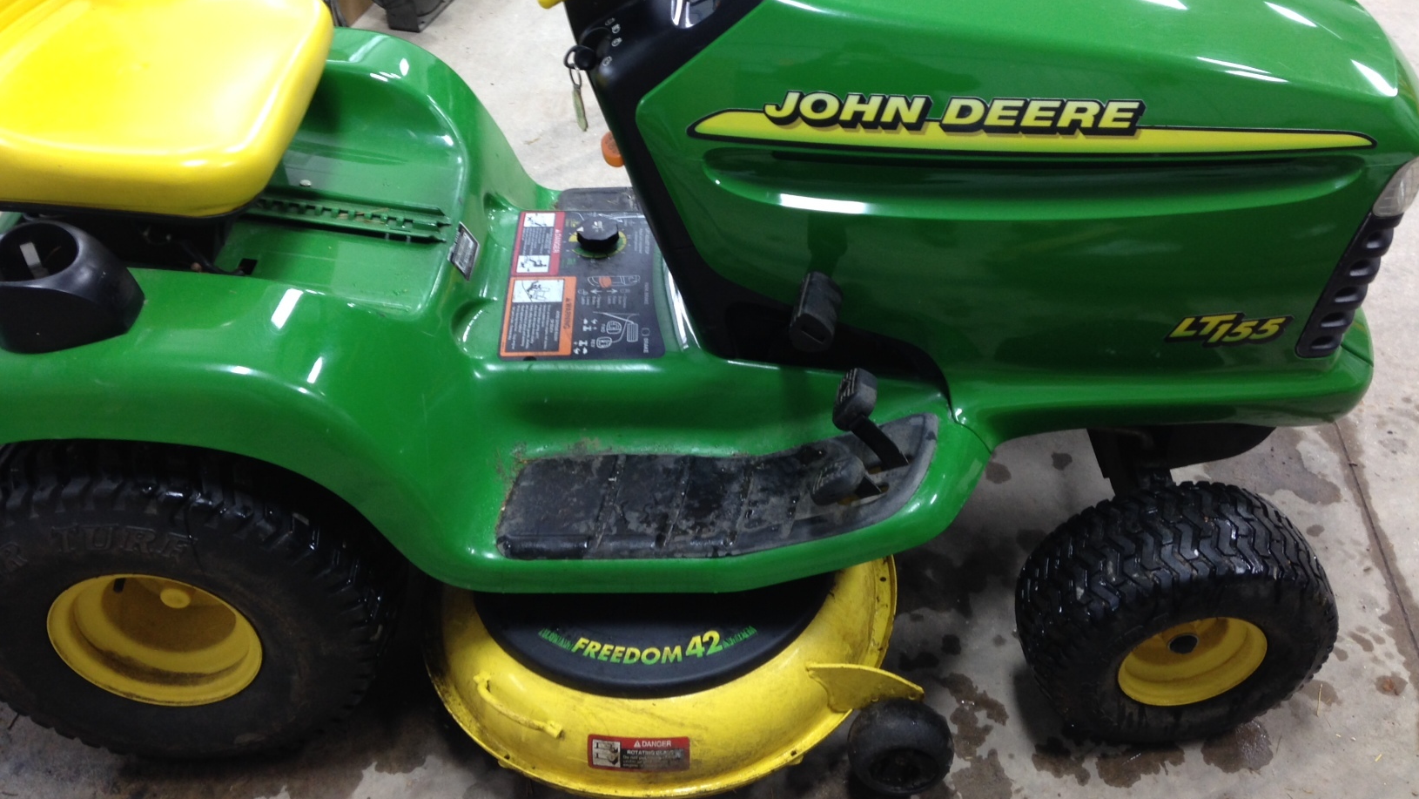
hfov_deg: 55.3
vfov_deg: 32.7
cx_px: 710
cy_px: 321
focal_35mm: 36
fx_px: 1355
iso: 80
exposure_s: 1/20
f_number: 2.4
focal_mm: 4.12
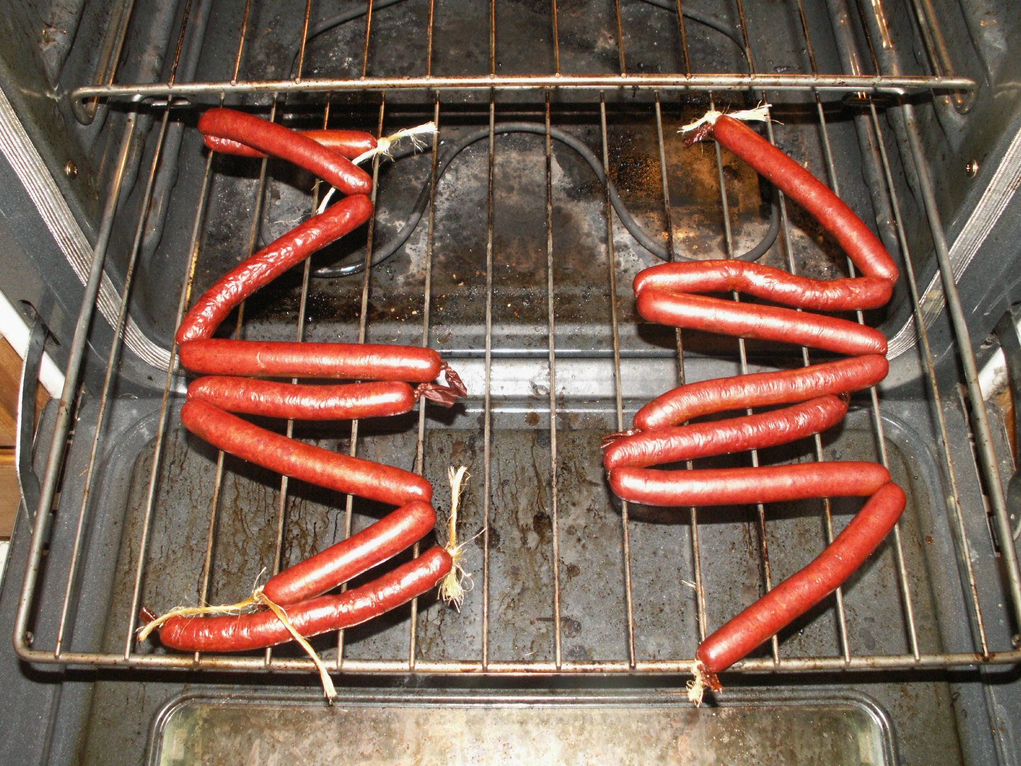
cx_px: 510
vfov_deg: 40.7
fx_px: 1032
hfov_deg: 52.6
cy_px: 383
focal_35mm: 35
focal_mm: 5.86
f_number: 2.8
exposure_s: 1/40
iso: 160
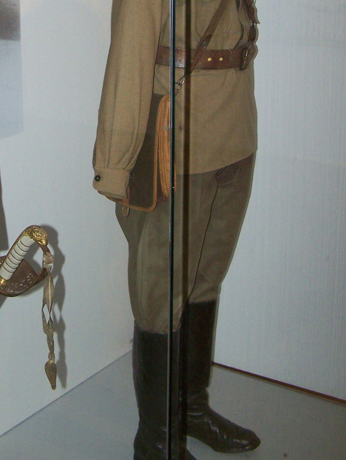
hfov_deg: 20.6
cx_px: 78
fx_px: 945
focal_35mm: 71
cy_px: 100
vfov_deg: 26.9
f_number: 2.8
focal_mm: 6.3
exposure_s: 1/60
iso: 160
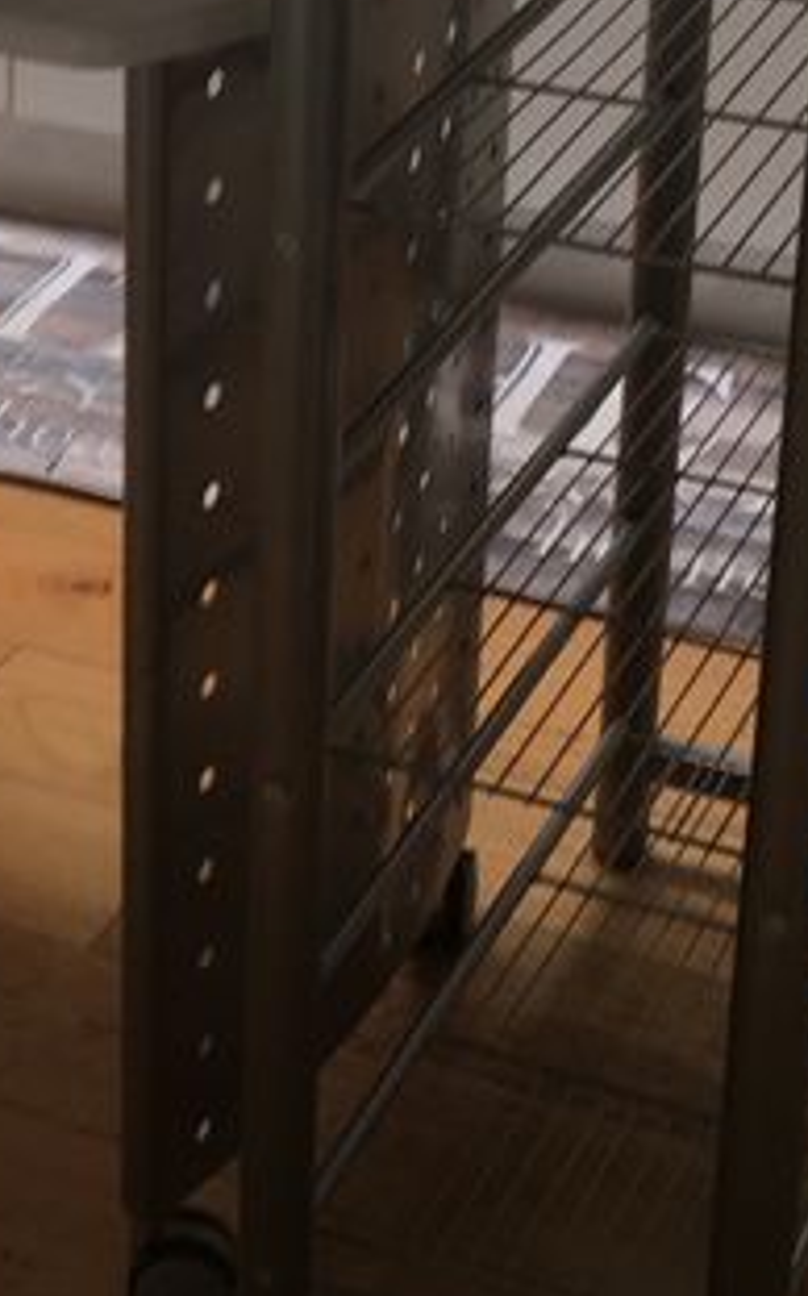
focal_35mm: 99
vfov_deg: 20.8
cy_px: 283
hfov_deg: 12.9
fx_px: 3493
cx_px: -100
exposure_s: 1/50
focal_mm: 4.15
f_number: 2.2
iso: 25
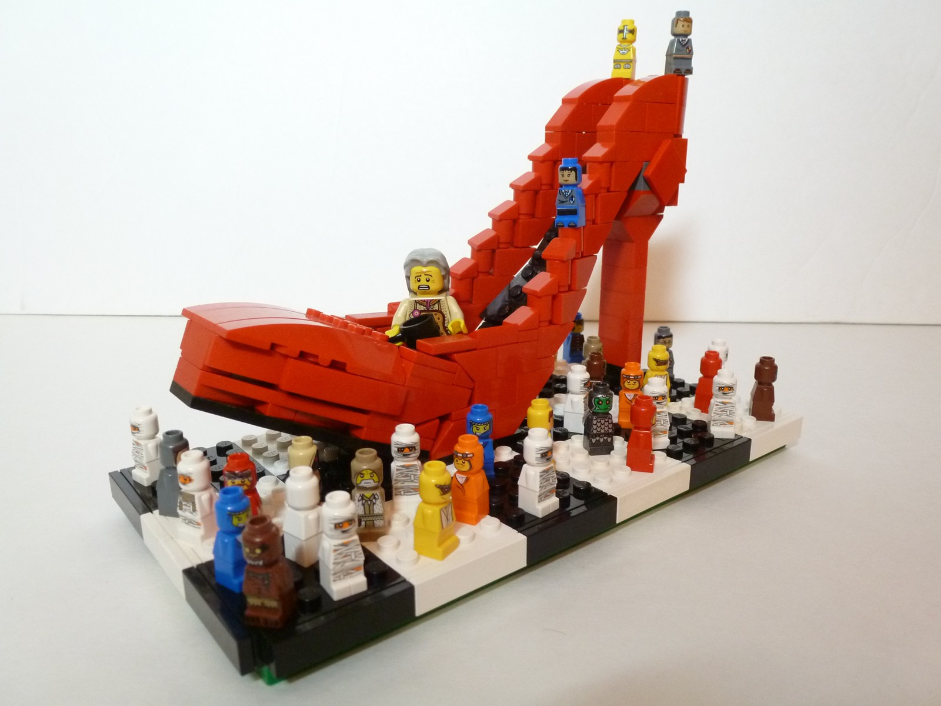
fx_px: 707
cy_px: 353
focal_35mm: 26
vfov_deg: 53.1
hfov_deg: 67.3
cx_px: 470
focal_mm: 4.7
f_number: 3.4
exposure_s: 1/20
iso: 400
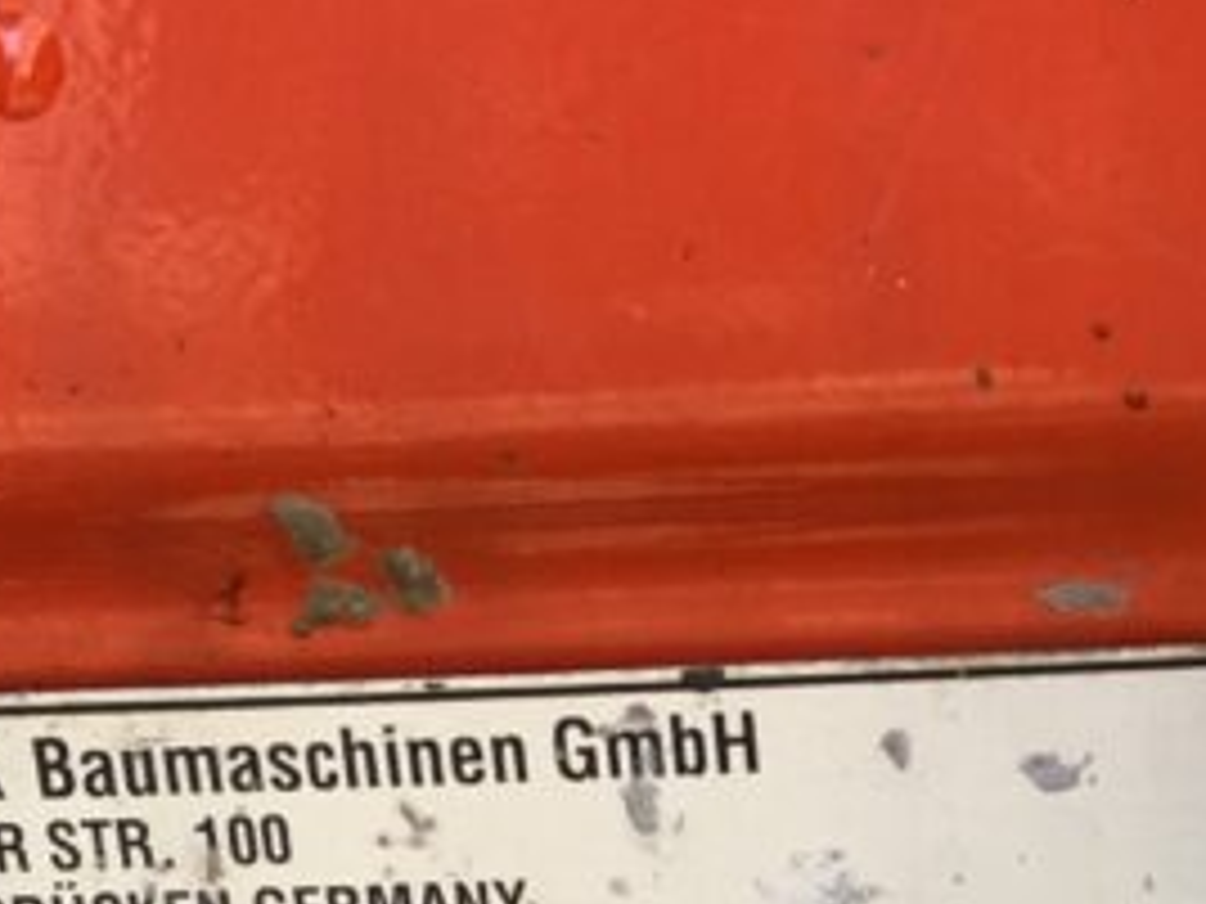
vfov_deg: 13.1
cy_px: 980
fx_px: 3867
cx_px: 1012
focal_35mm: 111
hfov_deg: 17.5
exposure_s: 1/122
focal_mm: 3
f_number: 1.8
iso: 50
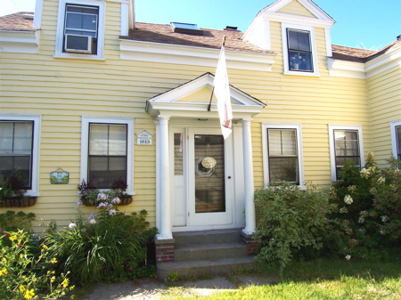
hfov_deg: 74.0
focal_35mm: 23
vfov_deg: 58.8
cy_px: 150
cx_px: 200
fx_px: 266
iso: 64
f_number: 5.6
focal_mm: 3.8
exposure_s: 1/100
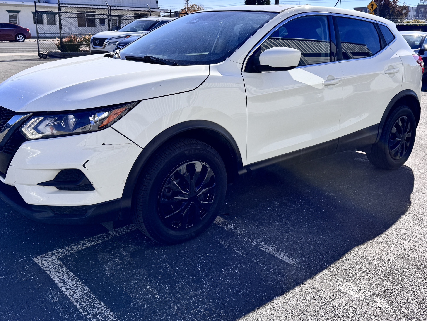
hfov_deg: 52.6
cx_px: 215
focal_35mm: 35
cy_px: 122
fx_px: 432
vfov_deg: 40.4
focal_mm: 6.76
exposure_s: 1/5814
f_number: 1.78
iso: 80
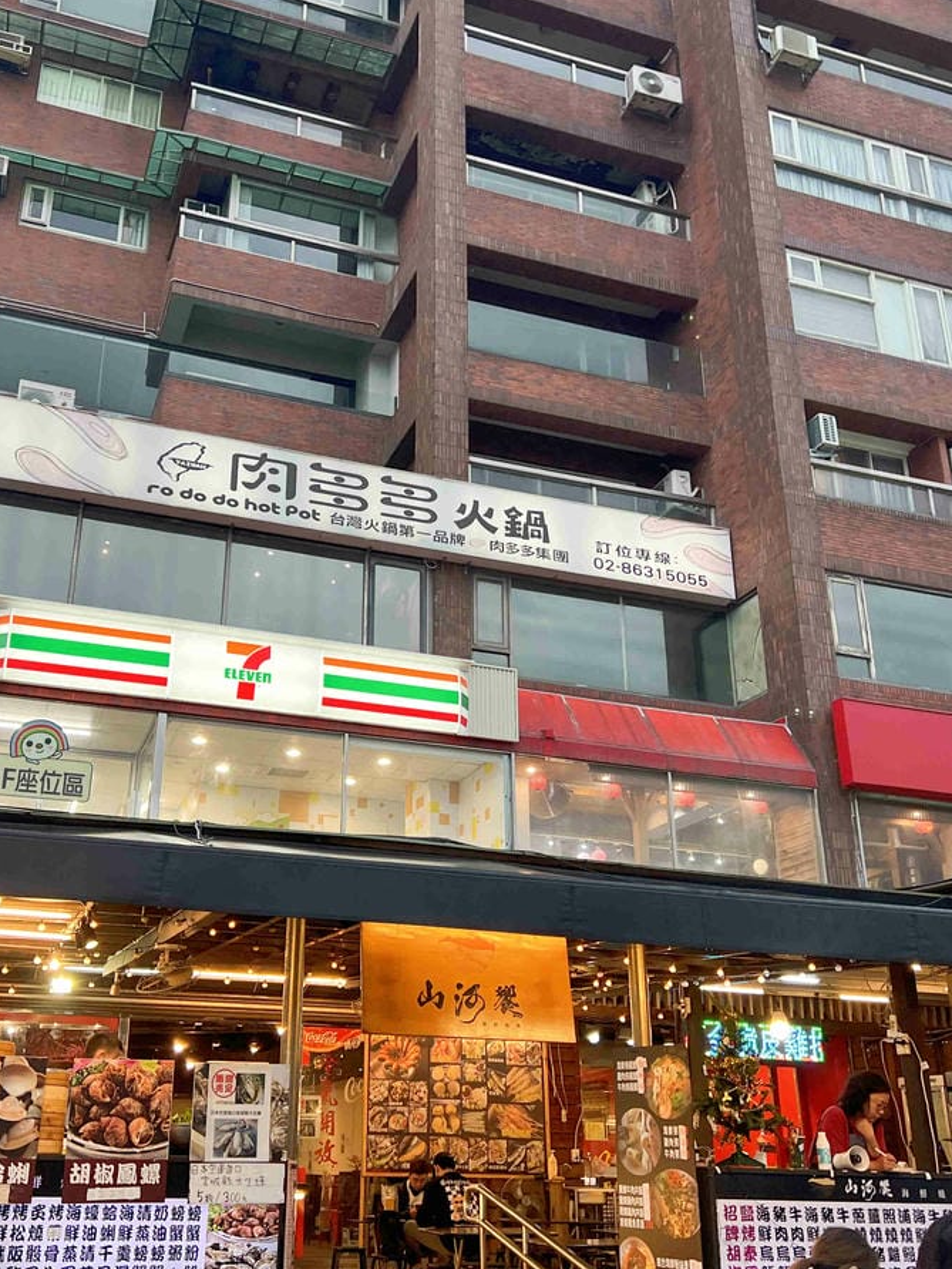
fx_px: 1282
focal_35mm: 35
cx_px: 371
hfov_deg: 40.5
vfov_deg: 52.6
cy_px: 634
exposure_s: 1/120
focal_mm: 5.7
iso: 125
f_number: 1.5
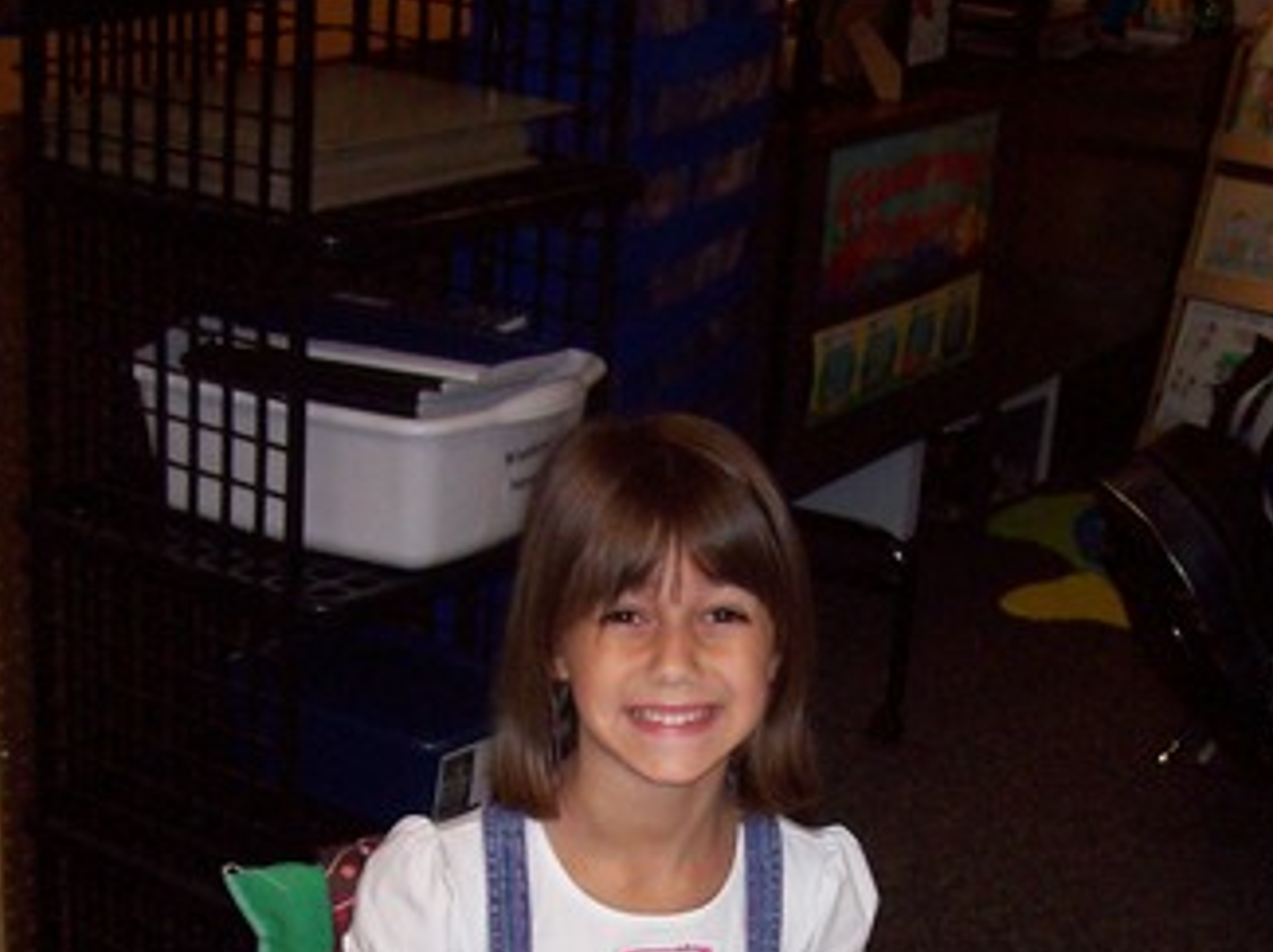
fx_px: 2608
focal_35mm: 71
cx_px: 599
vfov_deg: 20.1
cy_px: 917
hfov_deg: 27.4
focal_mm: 6
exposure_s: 1/64
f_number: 2.7
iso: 80
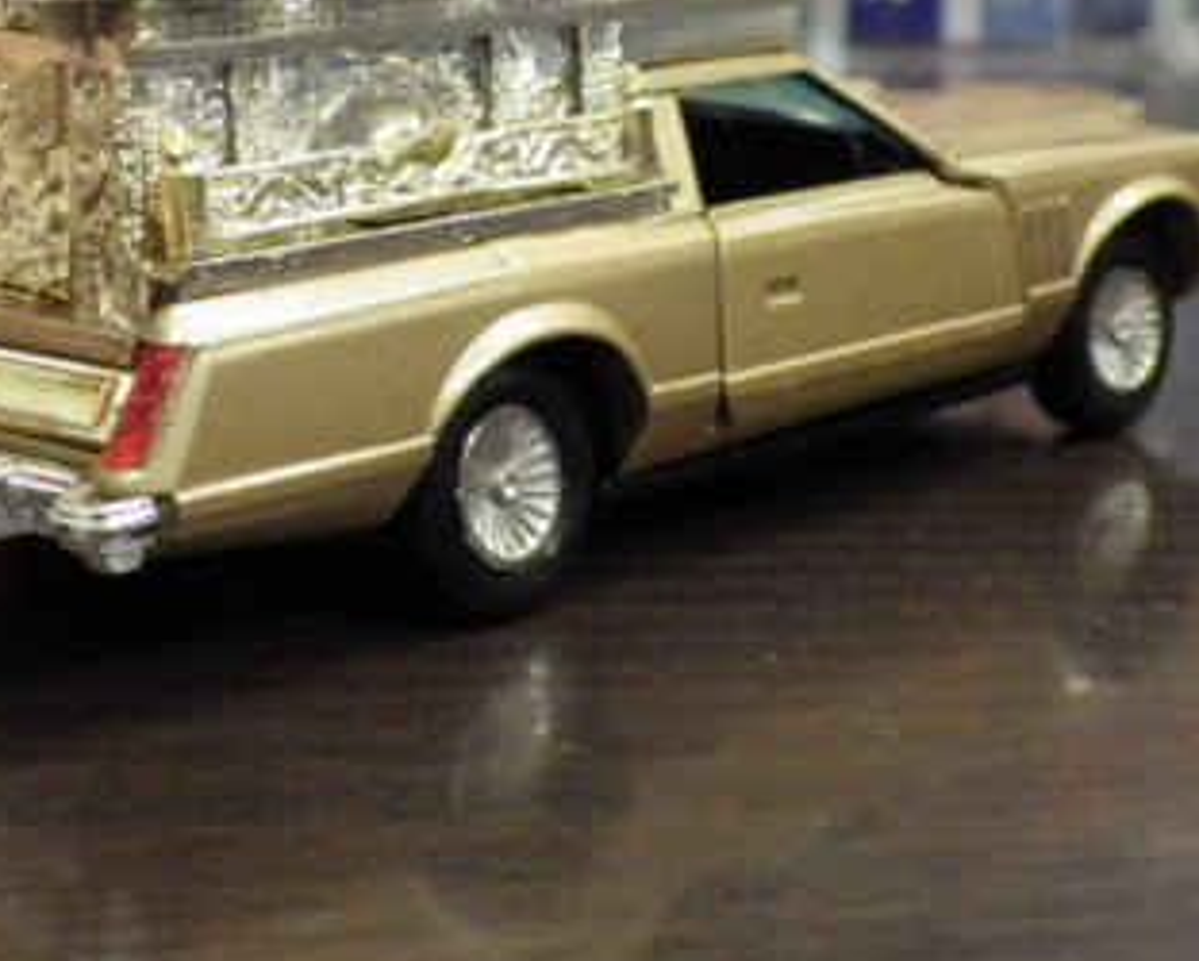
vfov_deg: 18.4
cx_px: 161
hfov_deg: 22.8
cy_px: 58
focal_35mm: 82
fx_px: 2912
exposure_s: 1/40
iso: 800
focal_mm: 7.4
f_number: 3.6
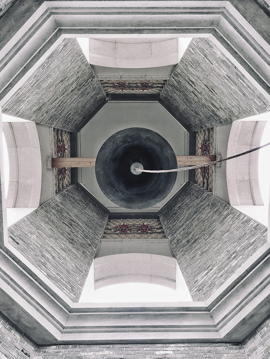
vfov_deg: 61.7
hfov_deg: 48.2
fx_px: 302
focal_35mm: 29
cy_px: 180
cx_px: 135
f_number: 2.2
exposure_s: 1/100
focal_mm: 4.15
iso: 40
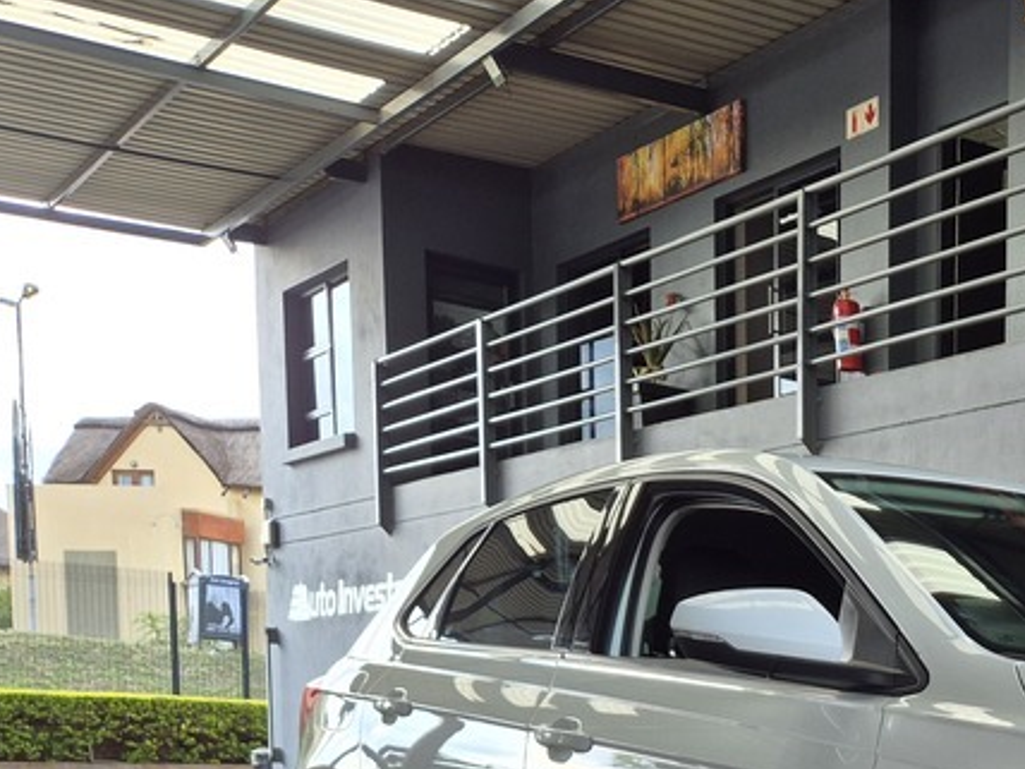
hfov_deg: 30.4
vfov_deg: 24.3
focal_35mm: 55
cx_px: 1188
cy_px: 898
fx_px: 1629
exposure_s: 1/180
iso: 40
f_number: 1.8
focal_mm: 5.4
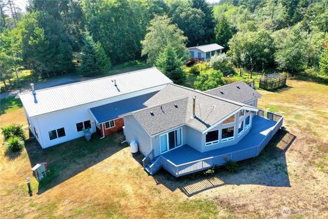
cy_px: 110
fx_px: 255
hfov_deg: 65.5
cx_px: 164
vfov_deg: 46.4
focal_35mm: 28
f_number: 5
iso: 100
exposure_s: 1/244
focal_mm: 10.26
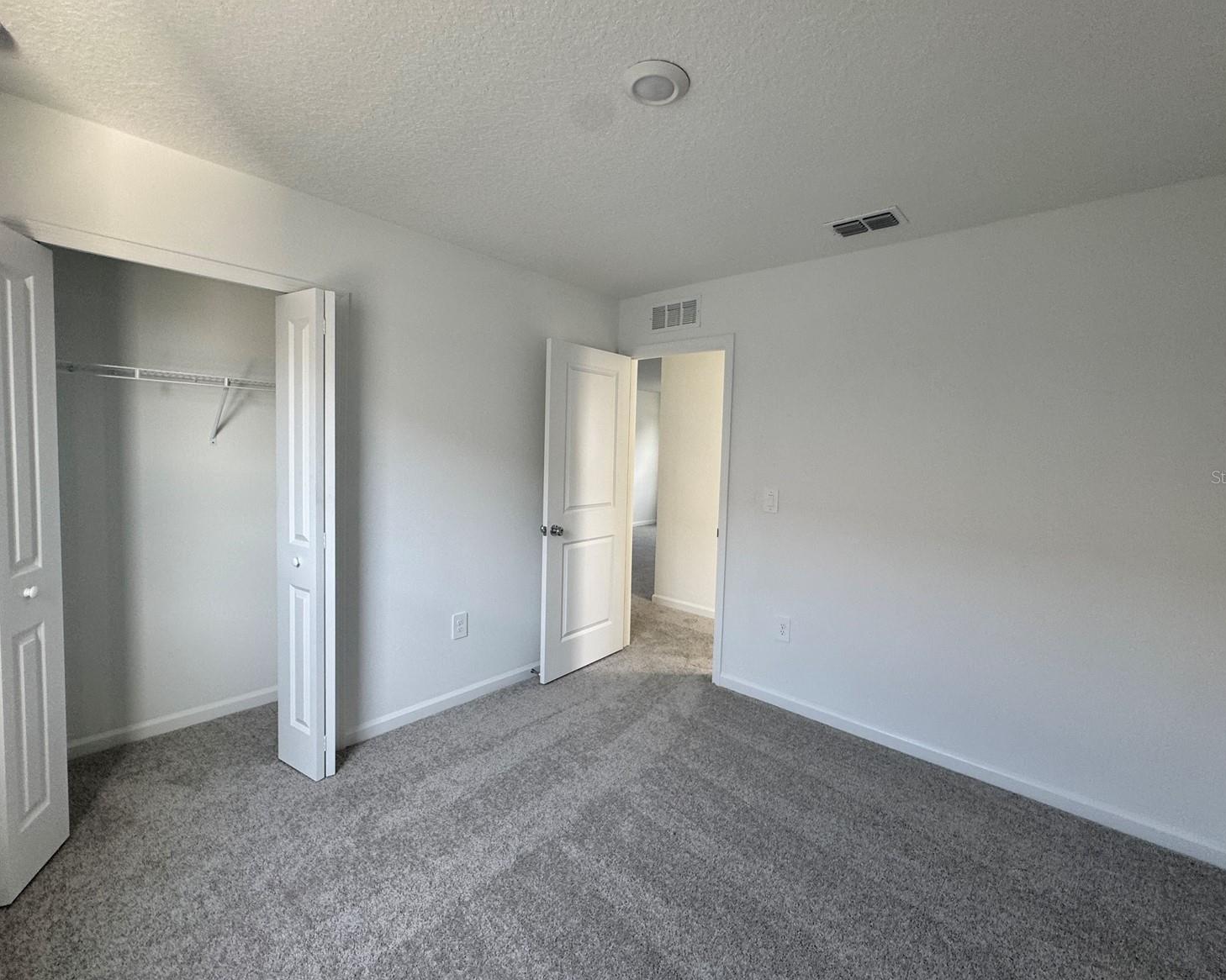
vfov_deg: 84.0
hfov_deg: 96.8
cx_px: 618
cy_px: 477
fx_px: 544
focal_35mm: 15
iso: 125
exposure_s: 1/99
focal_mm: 2.22
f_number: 2.2
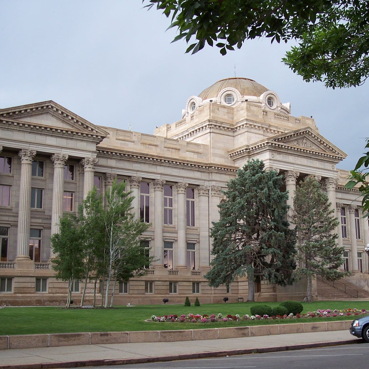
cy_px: 187
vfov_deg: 36.1
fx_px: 567
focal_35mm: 47
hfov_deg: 35.9
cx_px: 228
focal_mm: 8
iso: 100
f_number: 3.4
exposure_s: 1/90
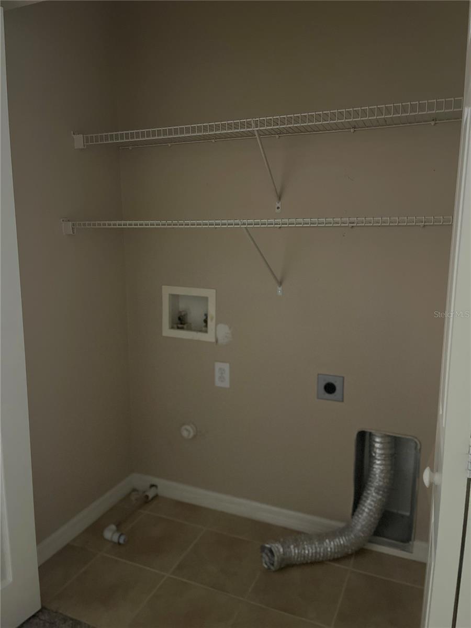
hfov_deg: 53.1
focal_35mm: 26
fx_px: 472
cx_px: 236
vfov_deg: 67.3
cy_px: 314
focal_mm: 5.1
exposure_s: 1/30
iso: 800
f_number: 1.6
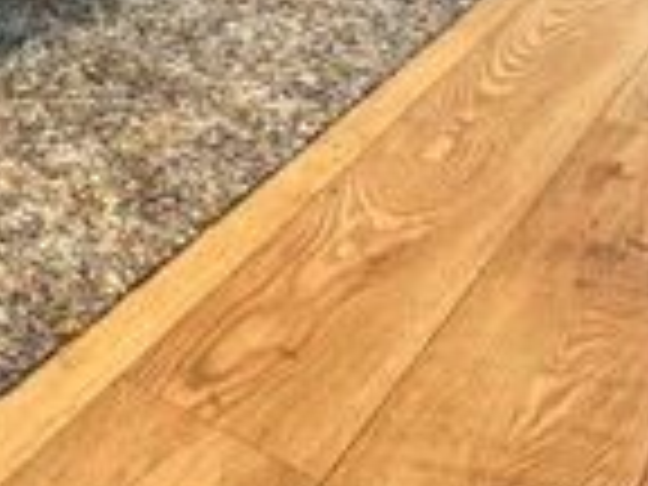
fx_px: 1179
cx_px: 32
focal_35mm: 63
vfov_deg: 16.9
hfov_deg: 29.1
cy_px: -502
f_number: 1.8
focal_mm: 1.57
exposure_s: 1/50
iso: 125
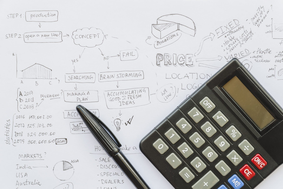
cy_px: 94
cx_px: 142
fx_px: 590
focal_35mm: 75
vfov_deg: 18.2
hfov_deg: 27.0
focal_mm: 75
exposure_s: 1/4
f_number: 9
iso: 100
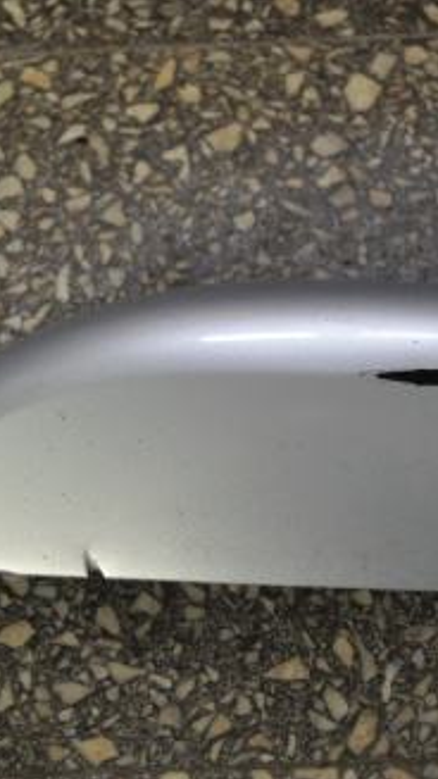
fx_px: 1486
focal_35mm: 72
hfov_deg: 16.7
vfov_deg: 29.3
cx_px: 276
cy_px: 393
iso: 1600
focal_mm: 30
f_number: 4.5
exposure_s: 1/20
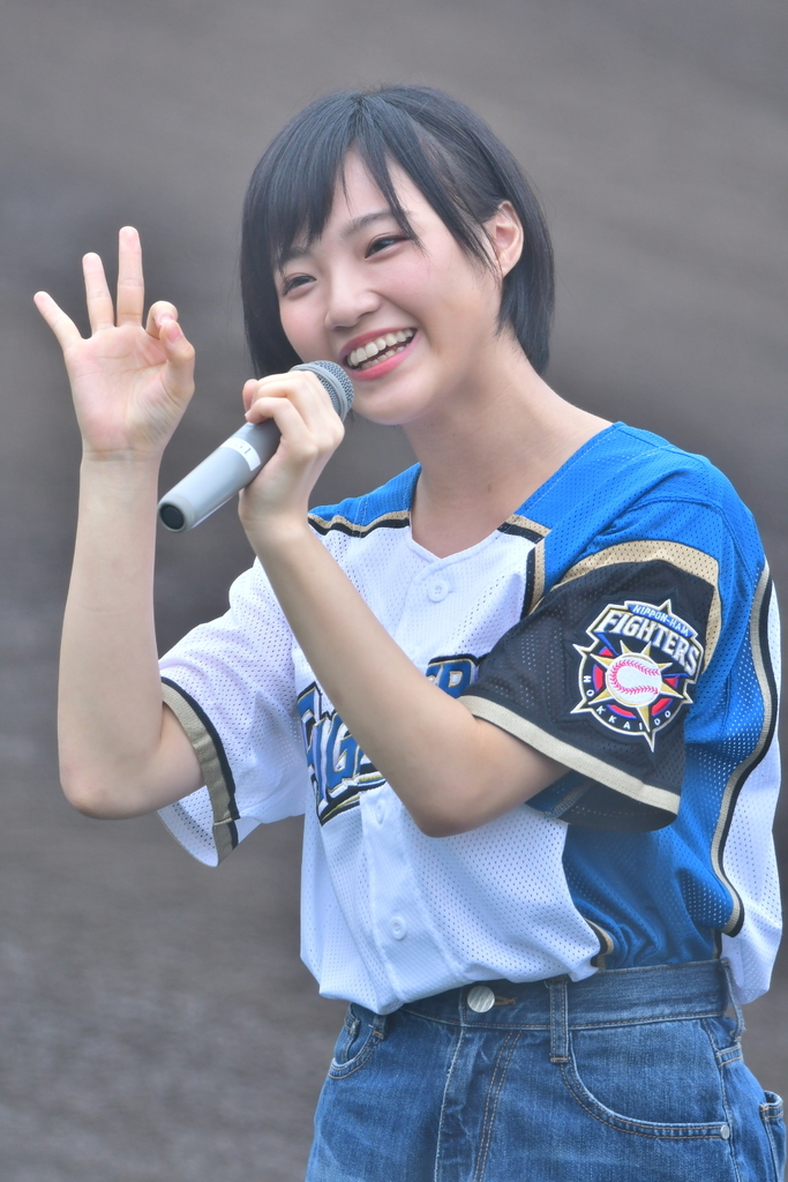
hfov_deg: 2.4
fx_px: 18707
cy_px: 591
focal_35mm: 570
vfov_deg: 3.6
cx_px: 394
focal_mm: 380
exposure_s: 1/1000
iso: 220
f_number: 6
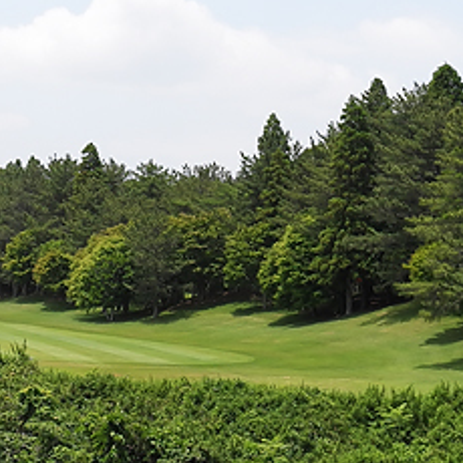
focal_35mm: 106
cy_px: 254
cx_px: -123
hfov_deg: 15.7
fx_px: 1604
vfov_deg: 16.4
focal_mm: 24
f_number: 8
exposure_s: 1/640
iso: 100
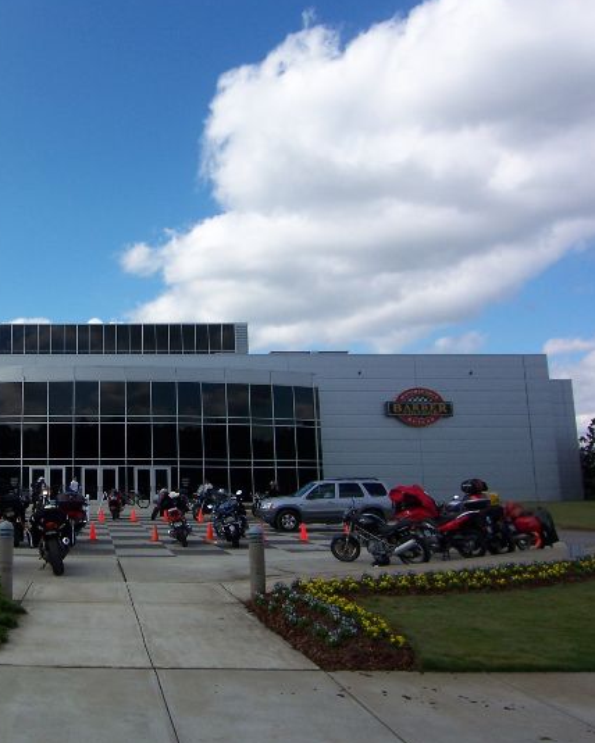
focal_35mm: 31
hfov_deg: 44.1
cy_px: 368
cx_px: 92
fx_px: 682
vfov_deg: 57.2
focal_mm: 3.8
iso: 64
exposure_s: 1/320
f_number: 5.6
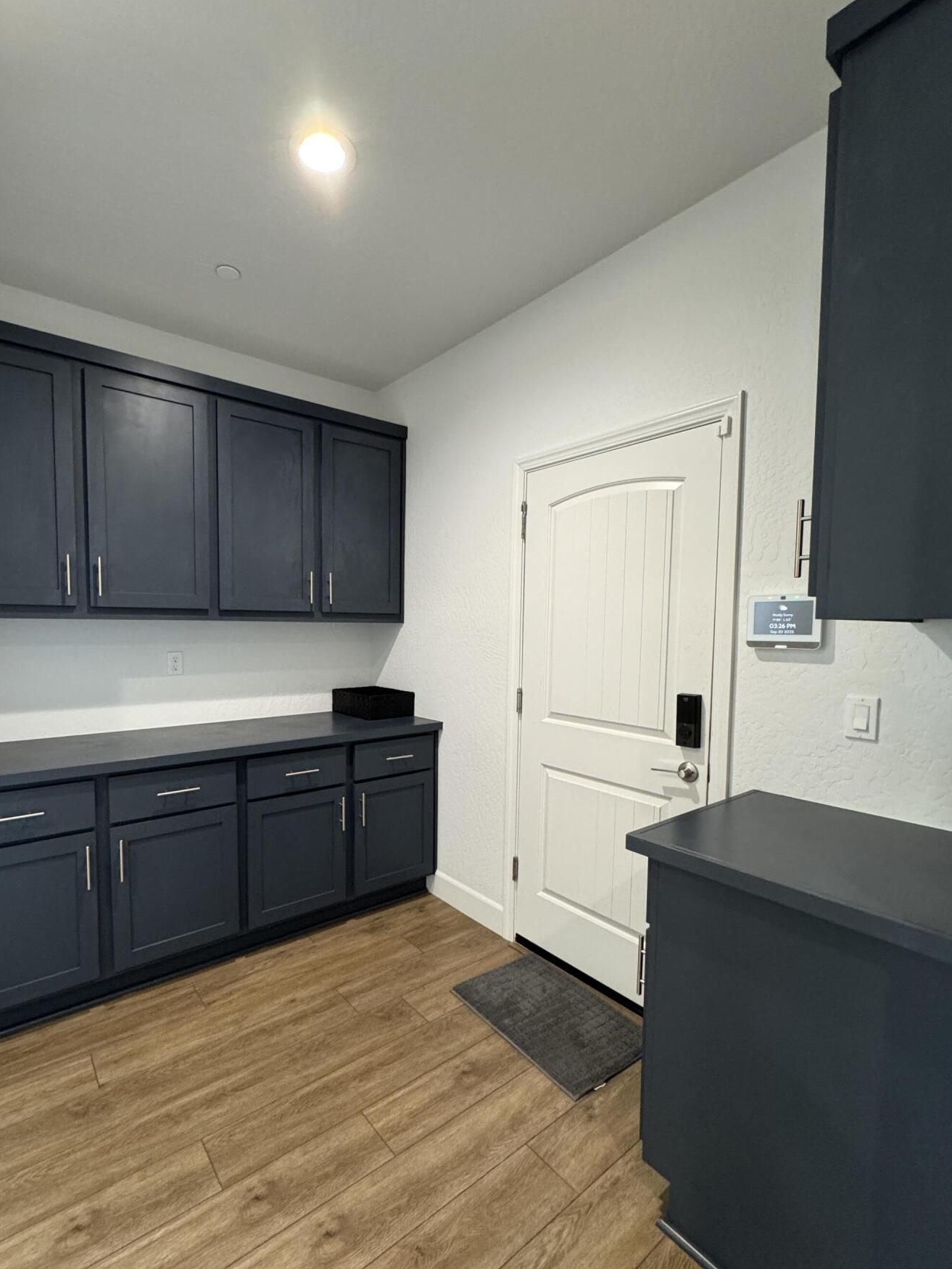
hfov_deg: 77.8
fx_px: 587
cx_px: 415
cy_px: 662
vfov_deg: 94.4
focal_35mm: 16
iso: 320
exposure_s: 1/60
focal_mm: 2.22
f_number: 2.2
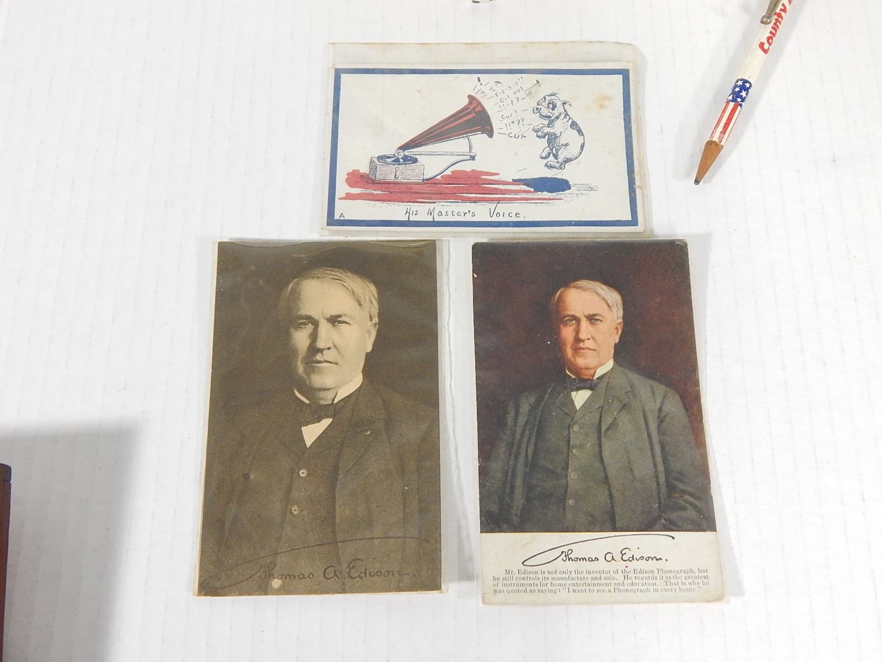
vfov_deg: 41.8
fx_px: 866
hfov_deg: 54.0
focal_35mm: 34
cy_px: 331
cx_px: 441
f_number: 3.3
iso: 400
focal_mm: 6.1
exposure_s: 1/30
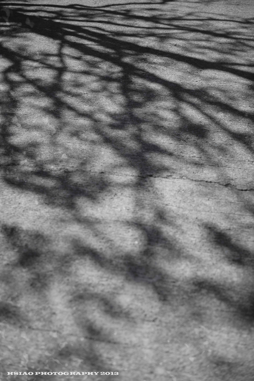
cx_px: 127
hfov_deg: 21.9
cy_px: 190
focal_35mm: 62
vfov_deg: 32.4
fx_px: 657
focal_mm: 62
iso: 200
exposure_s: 1/4000
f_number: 2.8
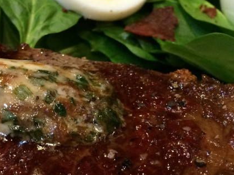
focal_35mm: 73
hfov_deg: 25.9
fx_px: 494
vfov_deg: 20.1
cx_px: 29
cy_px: 112
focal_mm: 4.12
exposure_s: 1/20
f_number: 2.2
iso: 320
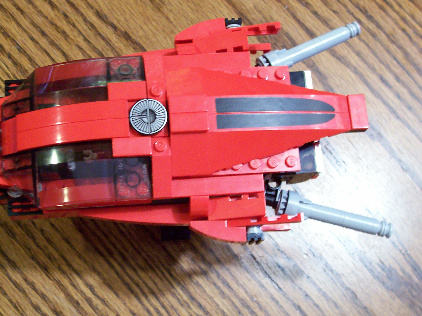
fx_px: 707
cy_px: 172
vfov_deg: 25.2
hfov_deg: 33.2
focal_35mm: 58
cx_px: 186
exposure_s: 1/8.21
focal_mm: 7
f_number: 2.9
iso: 160
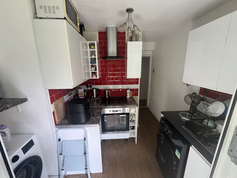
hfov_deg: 106.2
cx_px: 118
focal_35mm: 13
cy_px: 89
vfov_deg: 89.9
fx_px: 89
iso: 160
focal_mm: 1.57
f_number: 1.8
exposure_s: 1/99
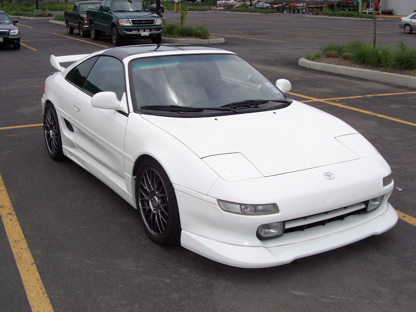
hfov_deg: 44.8
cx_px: 208
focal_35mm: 42
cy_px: 156
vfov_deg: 34.3
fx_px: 505
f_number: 5.6
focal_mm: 7
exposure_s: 1/350
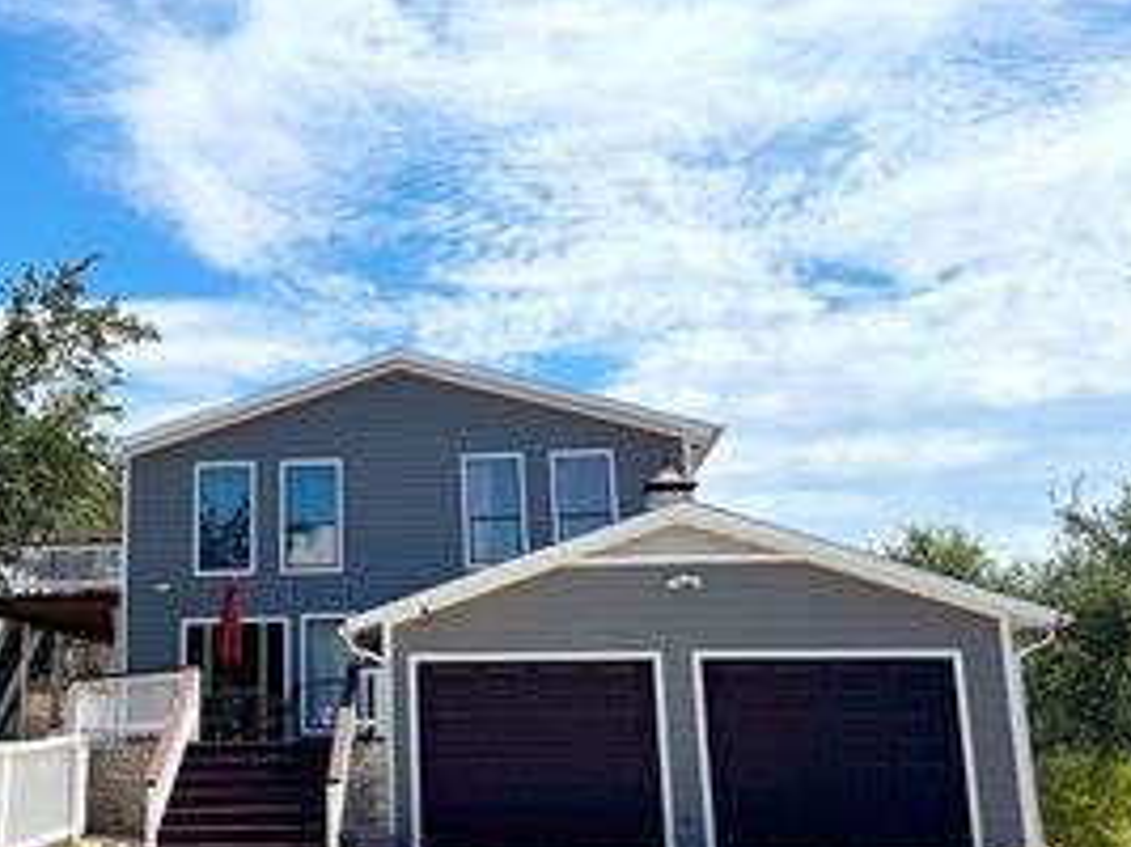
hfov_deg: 41.3
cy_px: 375
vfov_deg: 32.1
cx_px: 343
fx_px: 1470
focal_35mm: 45
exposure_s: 1/12346
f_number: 1.78
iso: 64
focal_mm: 6.76
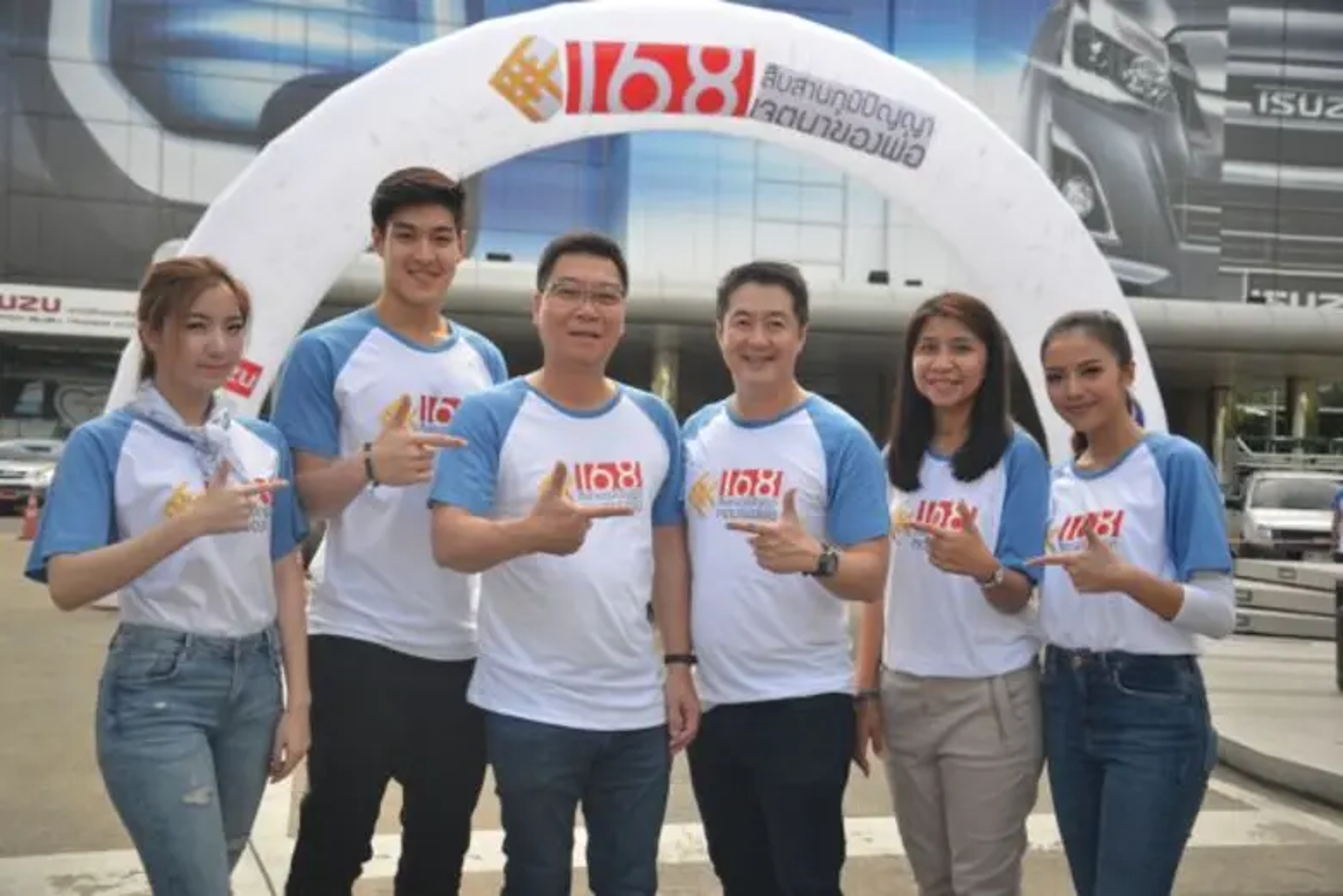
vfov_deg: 36.9
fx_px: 1344
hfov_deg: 53.1
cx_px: 672
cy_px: 448
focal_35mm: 36
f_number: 4
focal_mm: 36
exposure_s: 1/160
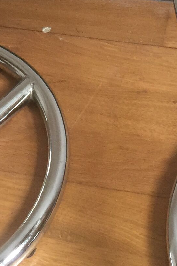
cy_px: -53
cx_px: 31
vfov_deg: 16.3
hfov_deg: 11.3
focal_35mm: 121
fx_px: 893
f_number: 2.2
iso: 64
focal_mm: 4.15
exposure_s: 1/33
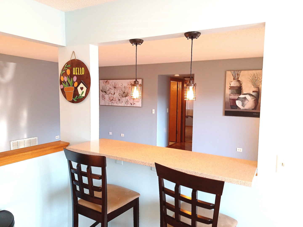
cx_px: 152
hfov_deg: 69.4
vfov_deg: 54.9
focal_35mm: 25
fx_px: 219
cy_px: 114
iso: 320
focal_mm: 4.6
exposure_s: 1/40
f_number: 1.8
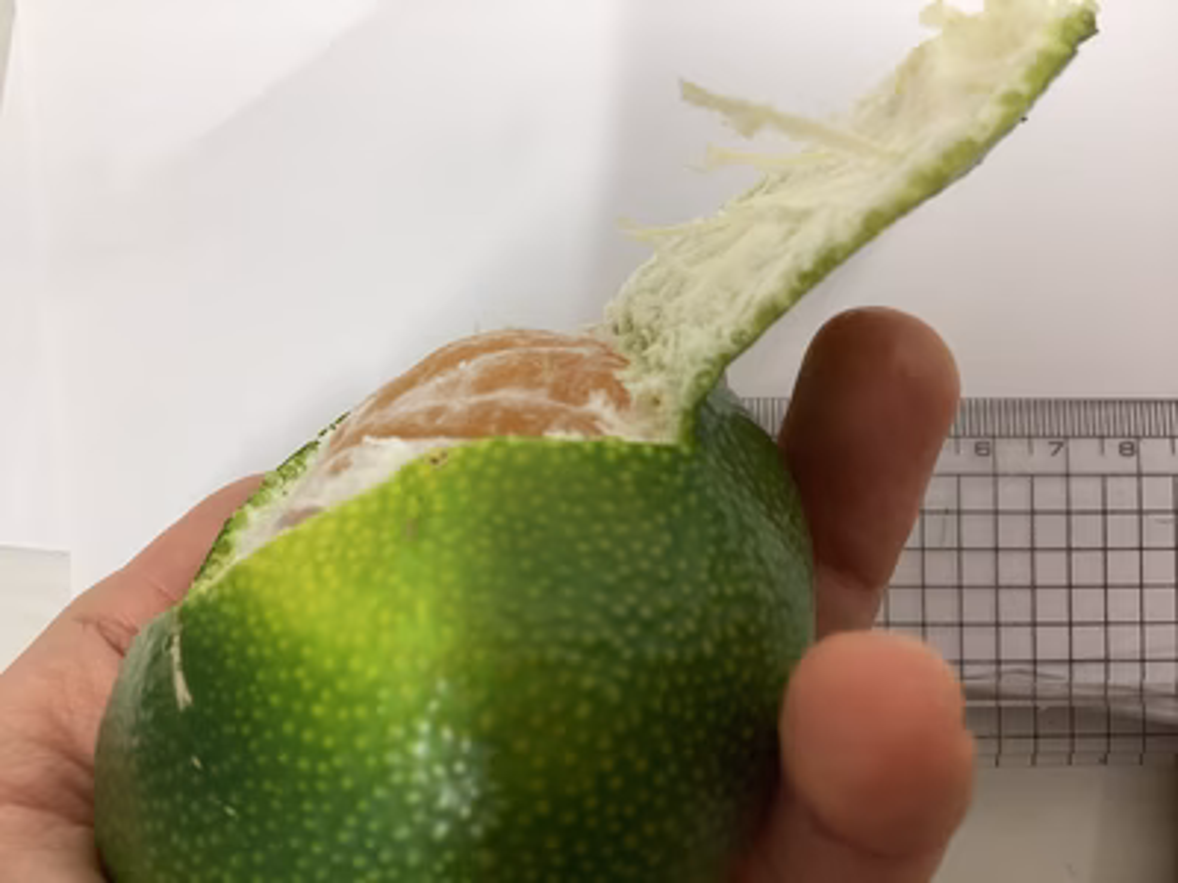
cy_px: 442
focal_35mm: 31
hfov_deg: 58.4
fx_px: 1055
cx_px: 589
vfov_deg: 45.4
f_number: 2.4
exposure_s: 1/60
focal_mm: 3.3
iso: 64
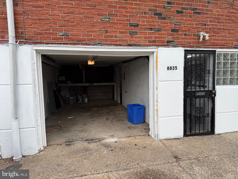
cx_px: 119
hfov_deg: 71.6
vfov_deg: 56.8
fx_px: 165
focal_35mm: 24
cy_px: 90
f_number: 1.78
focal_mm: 6.76
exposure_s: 1/898
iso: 80
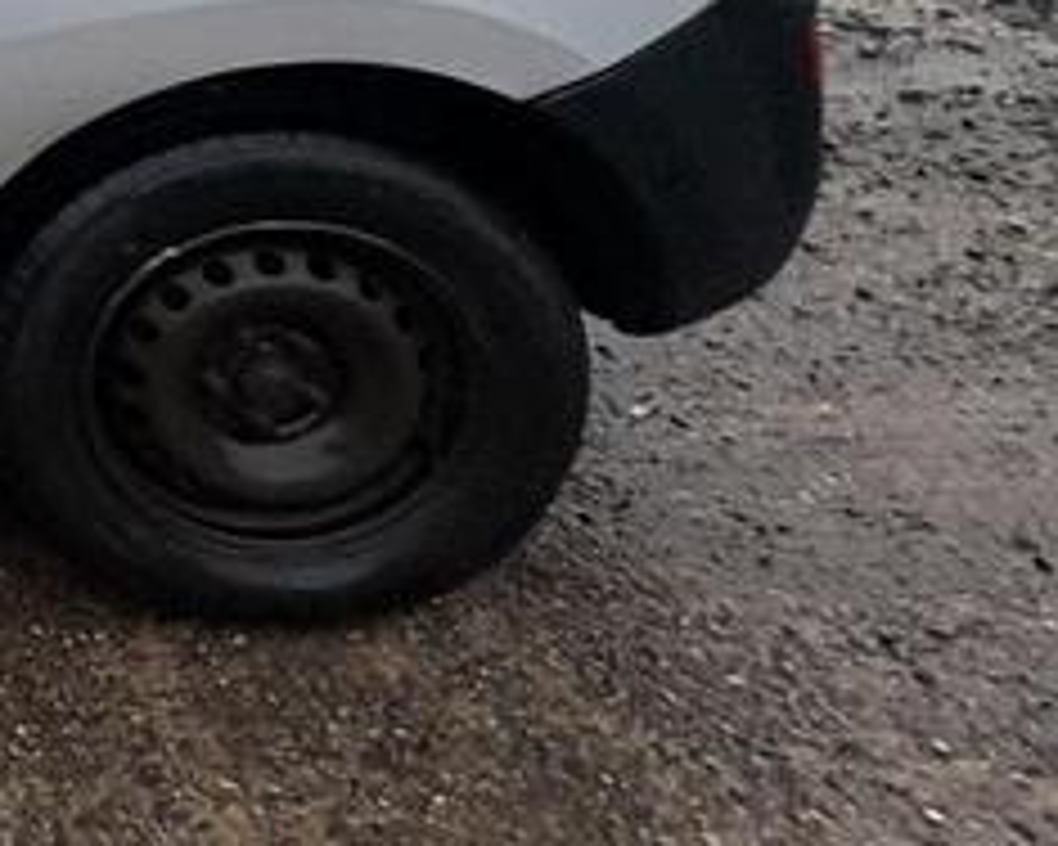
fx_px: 1628
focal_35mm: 52
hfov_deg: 20.7
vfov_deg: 25.0
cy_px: -270
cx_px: -950
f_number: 2.2
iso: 50
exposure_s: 1/99
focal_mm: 2.22
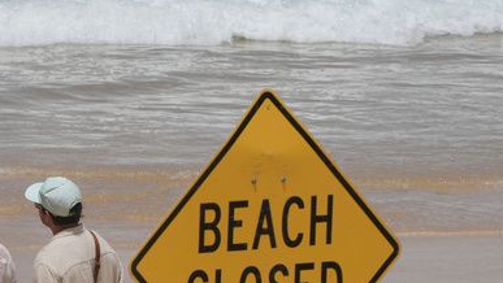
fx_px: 8459
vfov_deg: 1.9
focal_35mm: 634
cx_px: 32
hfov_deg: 3.4
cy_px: 347
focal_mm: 229
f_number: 16
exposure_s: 1/1250
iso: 400
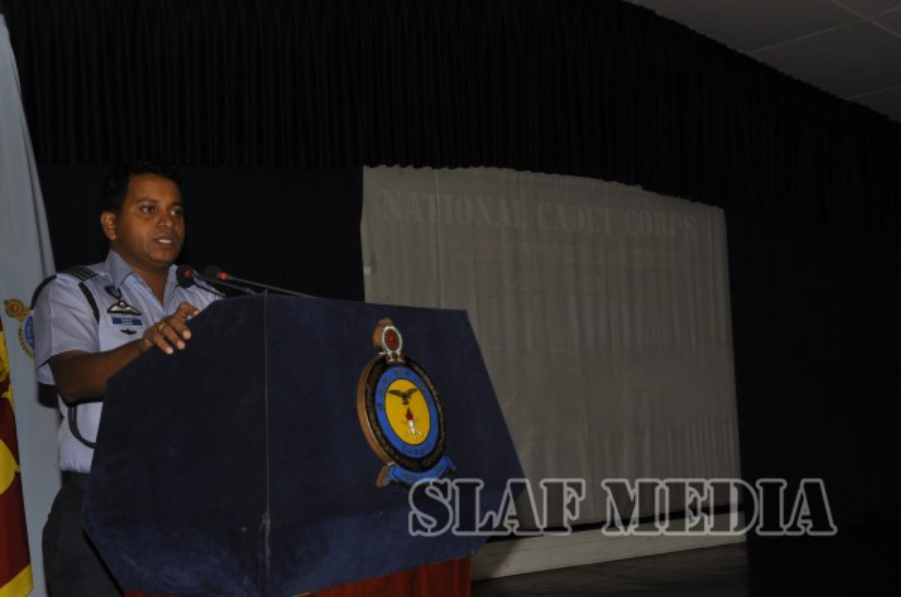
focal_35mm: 45
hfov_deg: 43.7
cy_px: 298
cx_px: 450
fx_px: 1124
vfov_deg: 29.8
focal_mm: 30
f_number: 9
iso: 400
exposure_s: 1/60
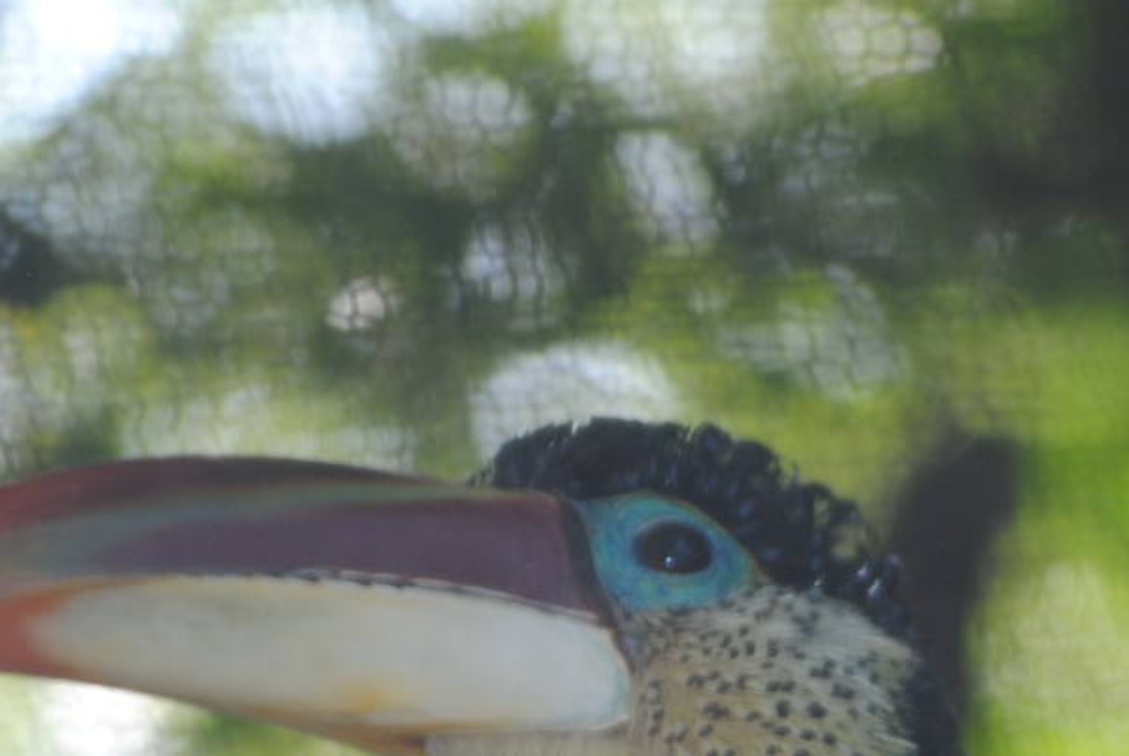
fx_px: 14663
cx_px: 708
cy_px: 873
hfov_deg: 4.4
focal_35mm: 467
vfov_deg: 2.9
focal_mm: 116
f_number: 4.8
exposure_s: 1/100
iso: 200
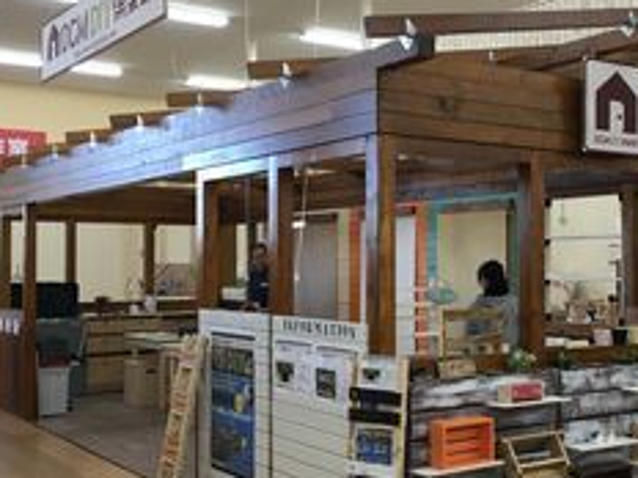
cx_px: 388
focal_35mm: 50
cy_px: 253
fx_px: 922
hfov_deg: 38.0
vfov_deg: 29.1
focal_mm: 4.15
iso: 32
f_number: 2.2
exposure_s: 1/33
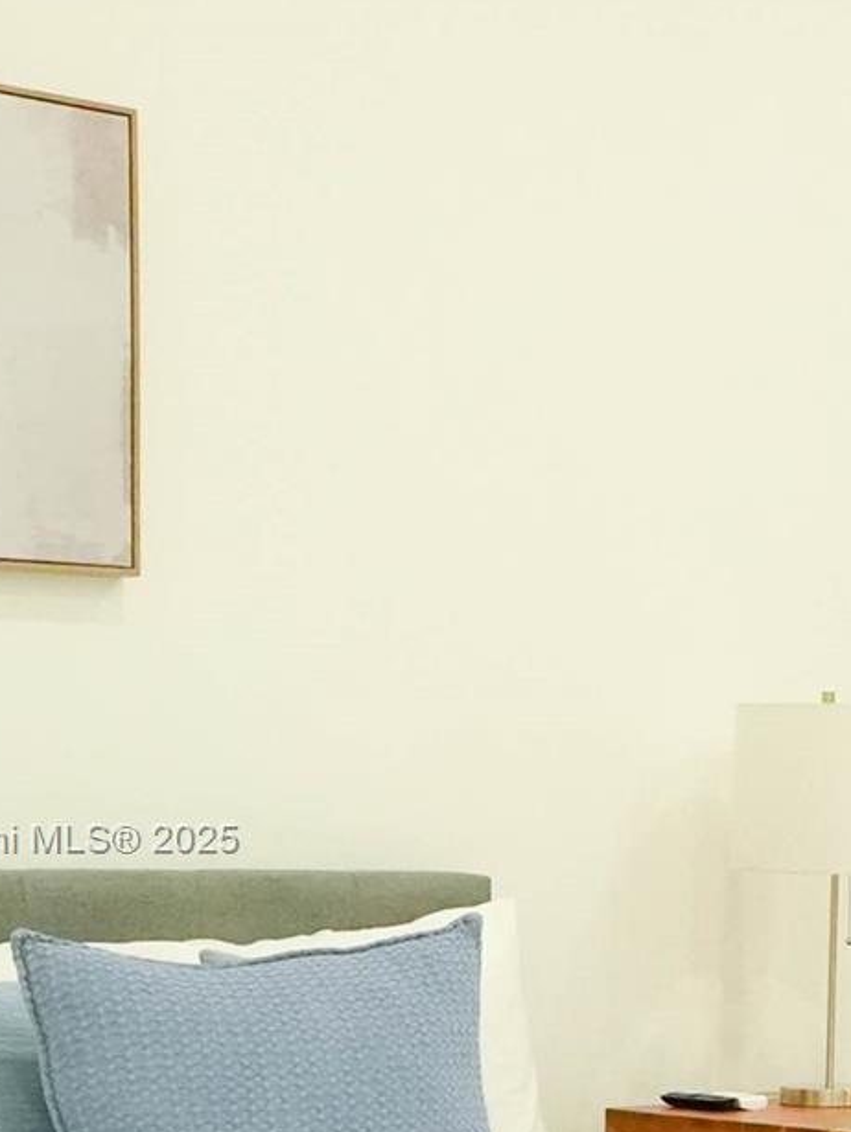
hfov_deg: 15.6
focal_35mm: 90
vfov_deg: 21.6
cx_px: 1122
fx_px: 2947
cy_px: 842
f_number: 5
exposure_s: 1/100
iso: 12800
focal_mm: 24
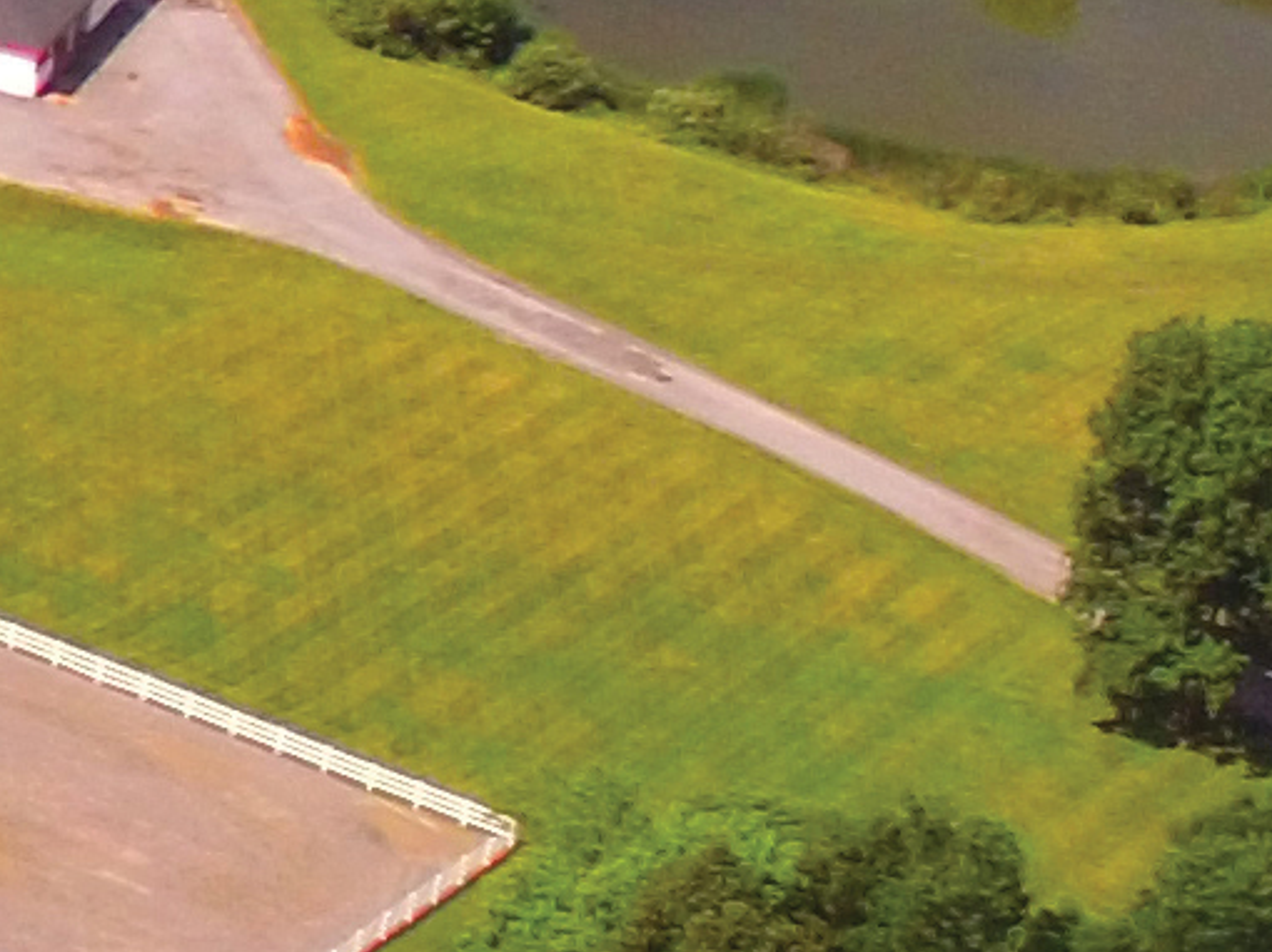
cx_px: -1609
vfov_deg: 9.4
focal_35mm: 157
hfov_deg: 11.0
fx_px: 5766
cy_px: -85
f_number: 2.8
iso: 100
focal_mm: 3.61
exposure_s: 1/1160
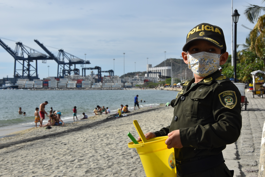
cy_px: 88
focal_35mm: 60
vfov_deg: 22.6
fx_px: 442
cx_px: 132
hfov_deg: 33.4
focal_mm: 40
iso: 200
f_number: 10
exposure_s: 1/400
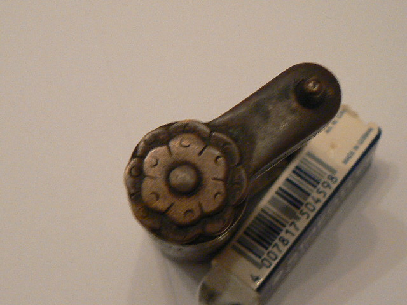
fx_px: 964
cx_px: 204
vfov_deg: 18.0
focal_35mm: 82
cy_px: 152
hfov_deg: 23.8
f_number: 3.2
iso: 200
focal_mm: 10.1
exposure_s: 1/15
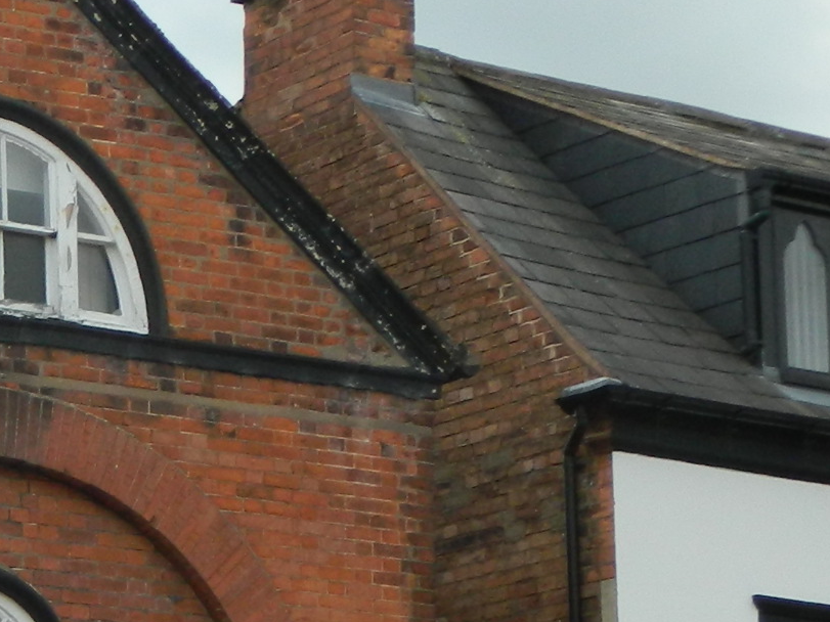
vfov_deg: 8.9
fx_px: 3956
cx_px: -533
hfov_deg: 11.3
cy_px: 724
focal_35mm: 165
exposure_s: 1/320
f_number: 3.5
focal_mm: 7.3
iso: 100
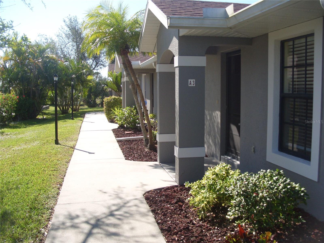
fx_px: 328
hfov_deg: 52.6
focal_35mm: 35
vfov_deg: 40.7
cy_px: 122
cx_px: 162
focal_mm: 7.8
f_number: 2.8
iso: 80
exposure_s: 1/1000
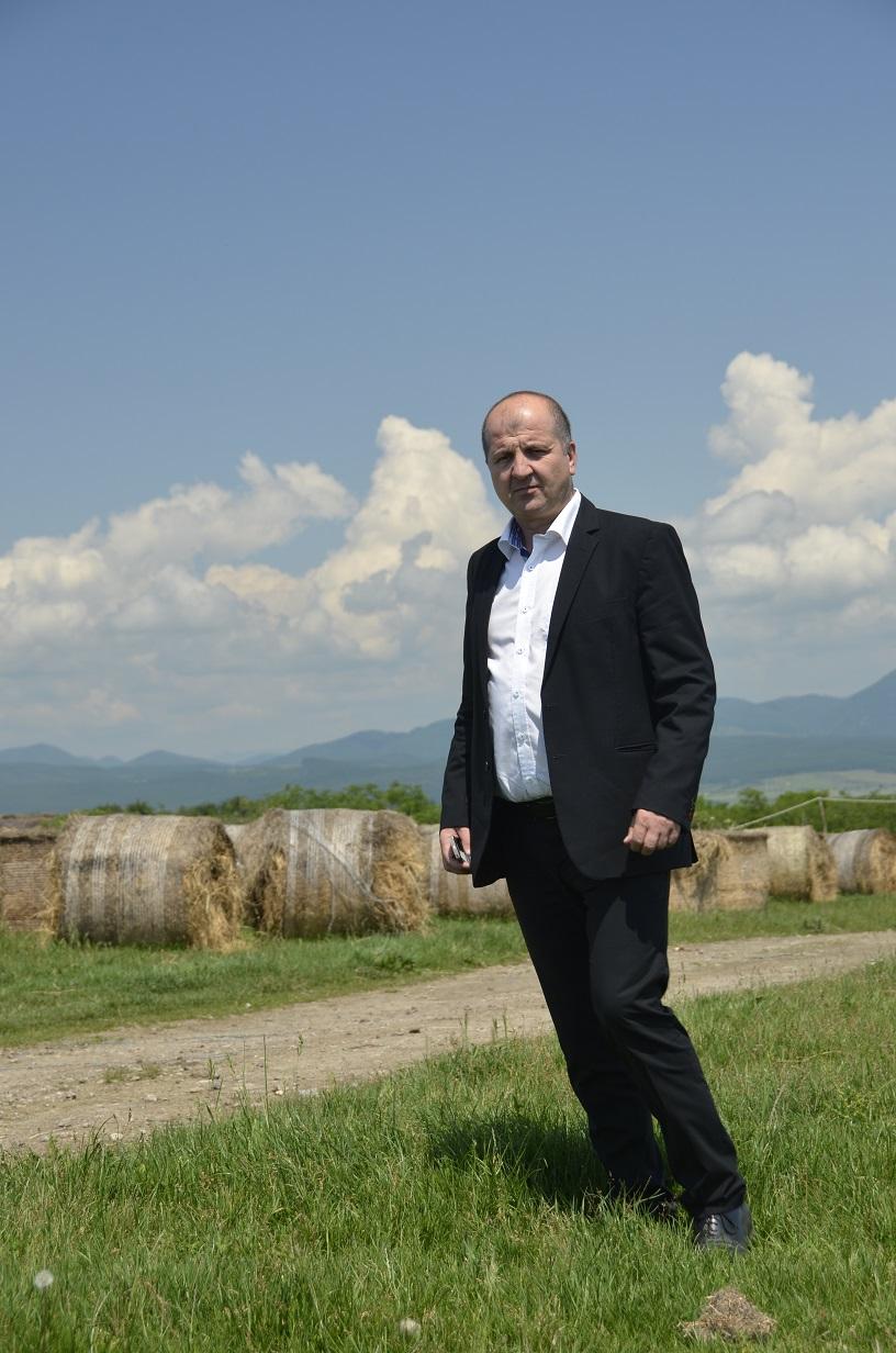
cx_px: 448
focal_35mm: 78
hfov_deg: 17.4
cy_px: 676
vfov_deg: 26.0
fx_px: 2925
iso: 100
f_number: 7.1
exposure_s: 1/200
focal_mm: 52
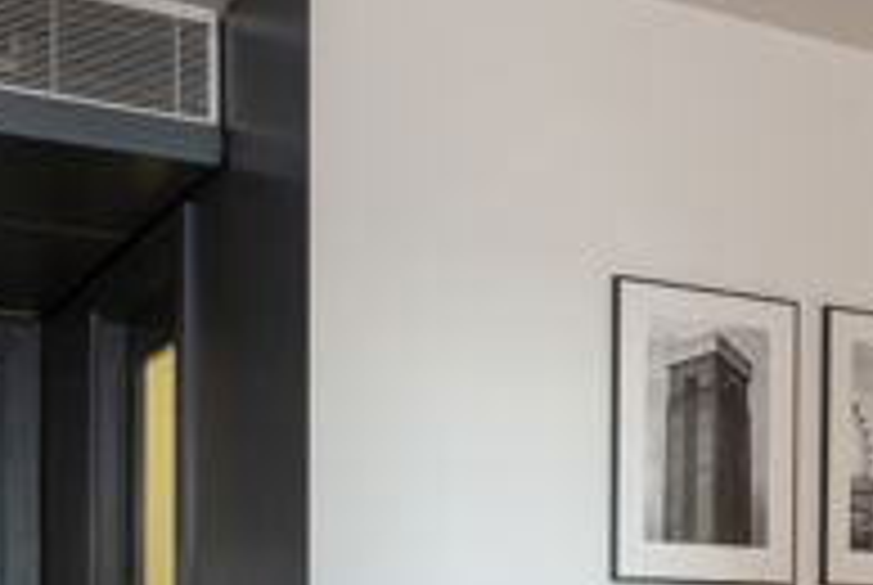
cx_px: 850
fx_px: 1749
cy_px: 698
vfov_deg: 18.1
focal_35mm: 72
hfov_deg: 26.7
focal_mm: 14
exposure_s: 1
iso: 100
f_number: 16
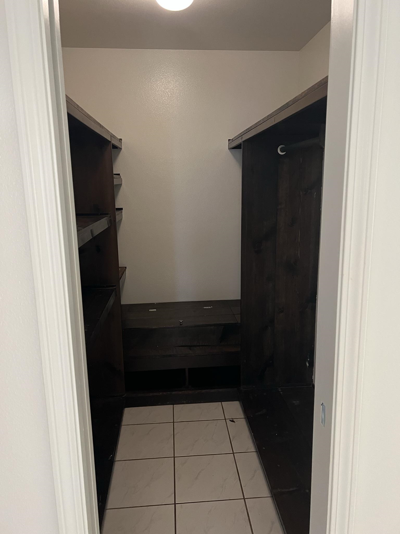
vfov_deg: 67.3
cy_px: 267
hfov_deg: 53.1
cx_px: 200
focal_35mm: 26
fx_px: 401
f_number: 1.5
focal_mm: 5.7
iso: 320
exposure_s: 1/60
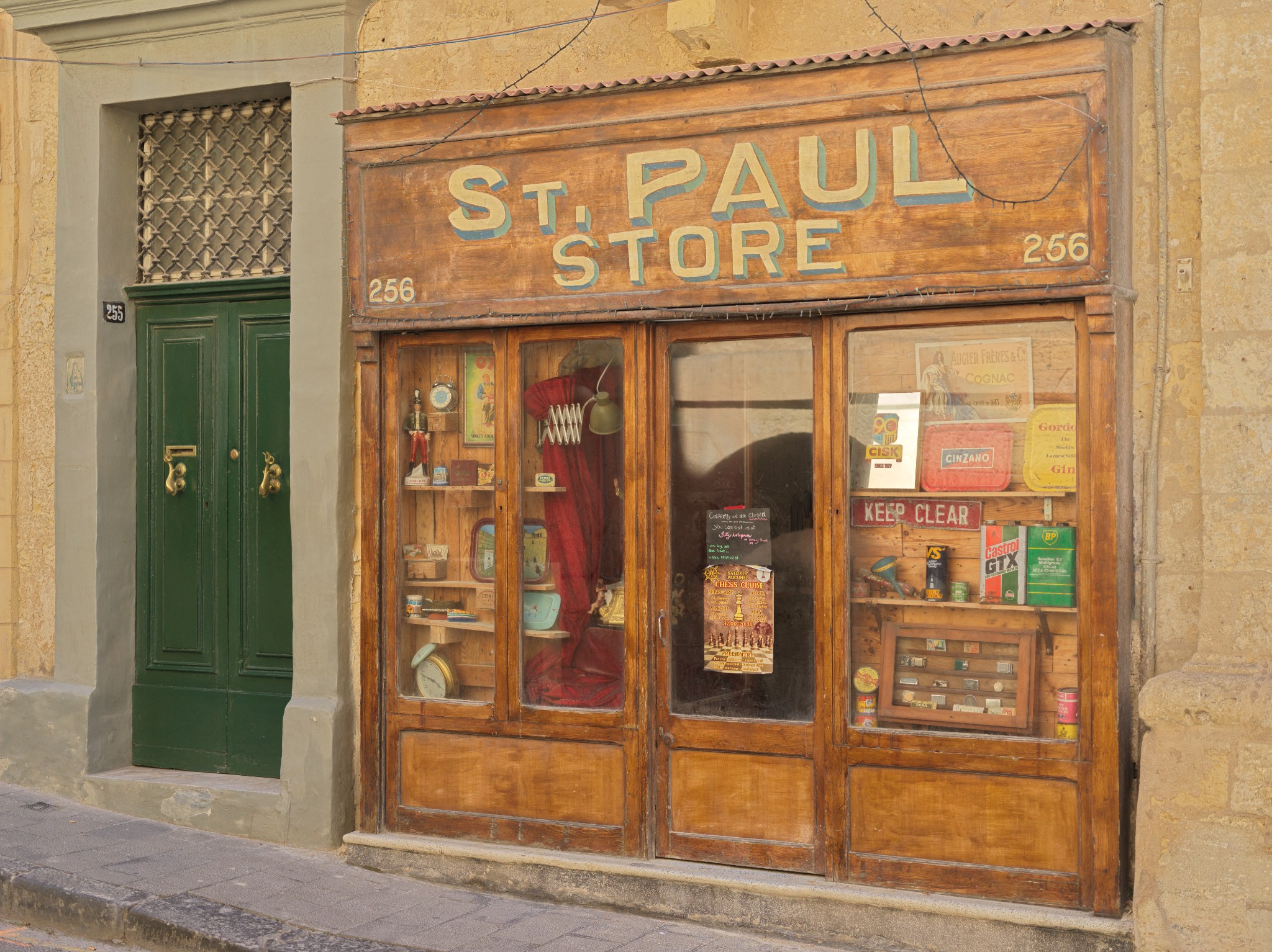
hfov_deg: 37.5
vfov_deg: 28.5
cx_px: 636
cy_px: 476
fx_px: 1873
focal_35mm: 51
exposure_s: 1/350
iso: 400
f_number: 2.8
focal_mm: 65
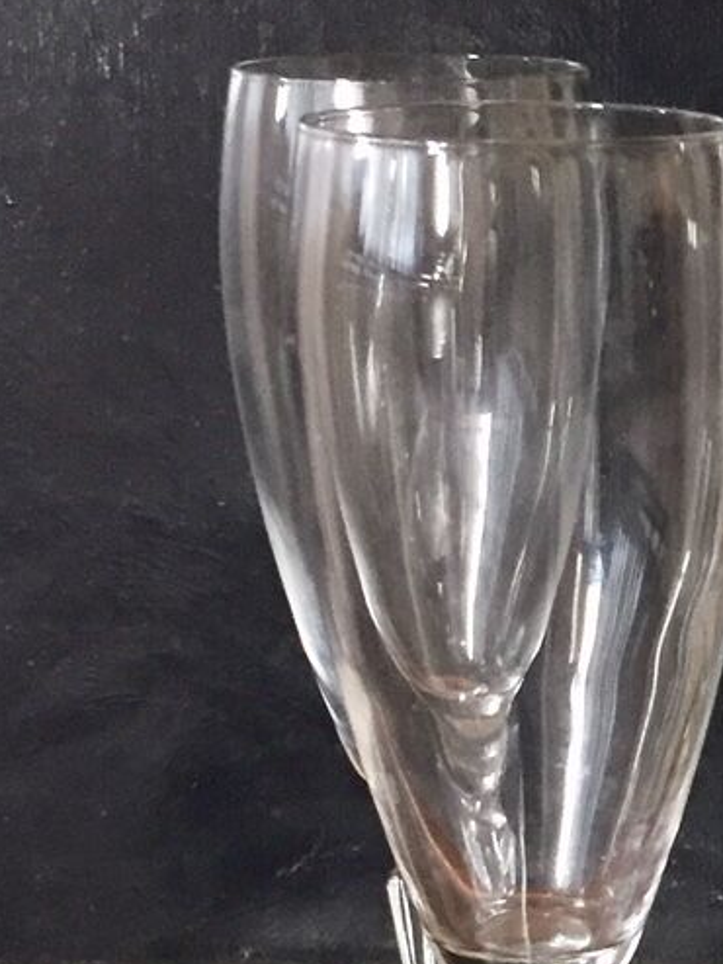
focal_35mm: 96
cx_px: 780
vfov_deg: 20.3
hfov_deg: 15.1
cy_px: 741
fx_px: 2672
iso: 250
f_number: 2.2
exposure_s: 1/25
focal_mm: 4.15
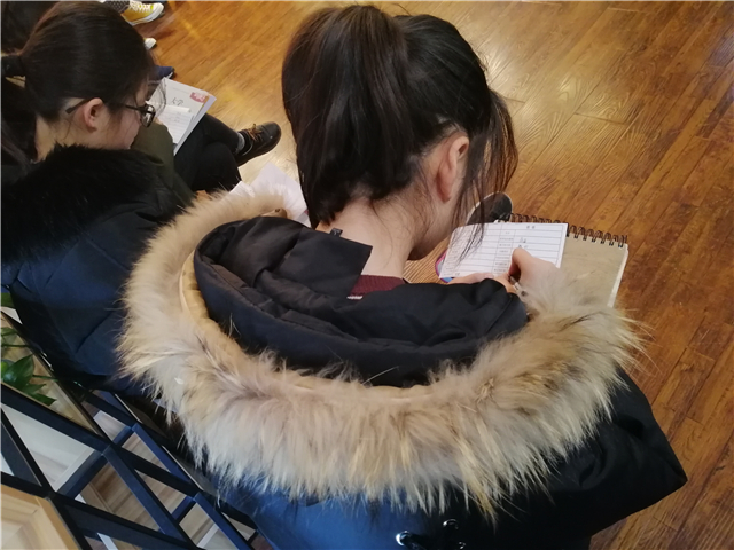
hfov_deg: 67.3
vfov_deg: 53.1
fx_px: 551
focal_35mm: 26
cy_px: 275
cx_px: 367
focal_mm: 3.81
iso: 500
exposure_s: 1/25
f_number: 2.2
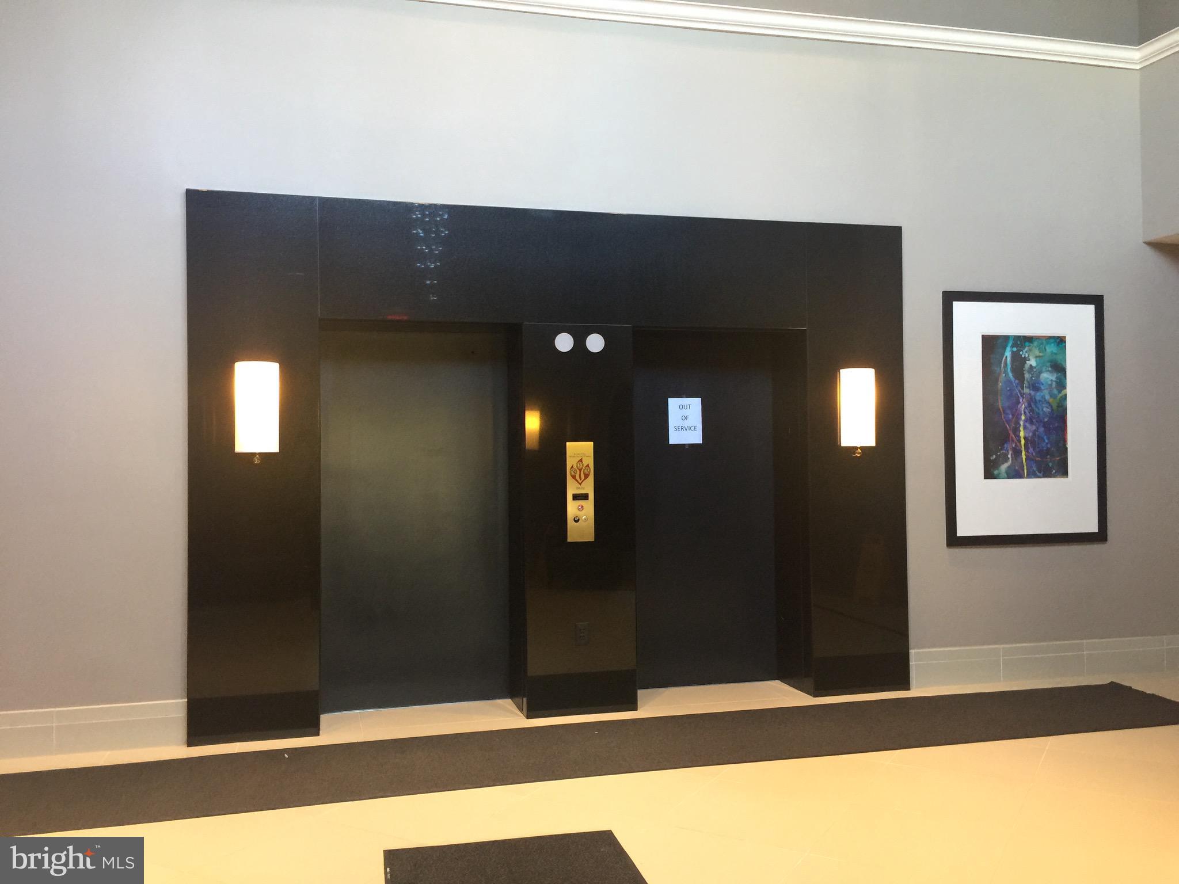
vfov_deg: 48.2
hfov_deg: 61.7
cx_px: 590
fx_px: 988
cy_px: 442
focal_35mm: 29
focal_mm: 4.15
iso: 64
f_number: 2.2
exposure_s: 1/15
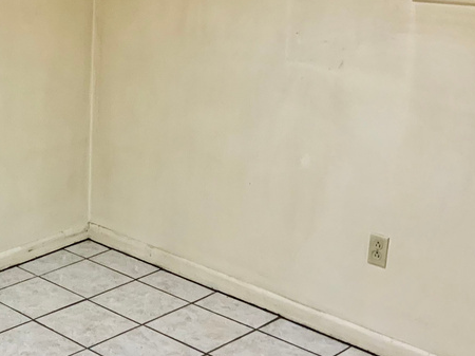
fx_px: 905
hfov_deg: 27.3
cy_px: 140
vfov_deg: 22.2
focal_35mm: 66
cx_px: -27
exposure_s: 1/60
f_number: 1.8
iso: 200
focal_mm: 3
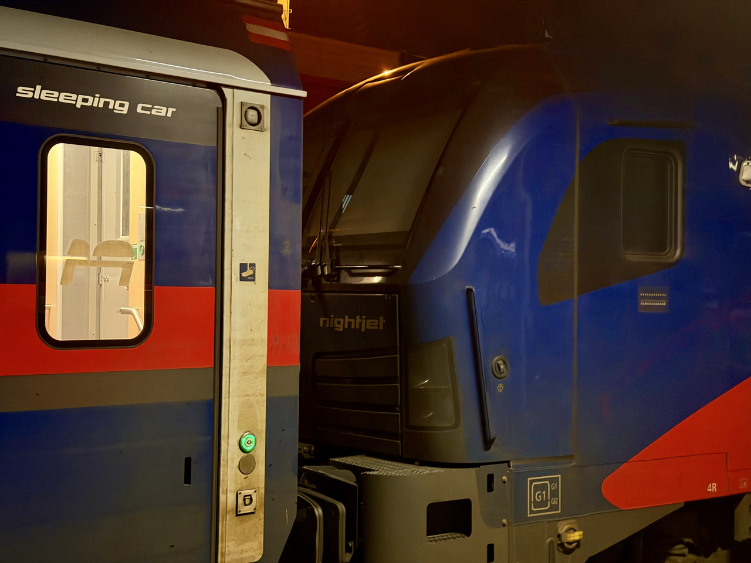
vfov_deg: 30.3
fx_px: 1041
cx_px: 376
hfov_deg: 39.7
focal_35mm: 48
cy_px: 282
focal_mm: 6.76
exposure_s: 1/20
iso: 640
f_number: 1.78
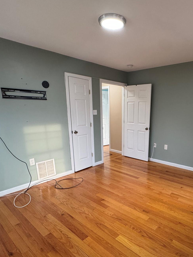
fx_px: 164
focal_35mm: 22
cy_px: 149
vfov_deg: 75.8
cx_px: 130
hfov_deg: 59.5
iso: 250
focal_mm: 2.22
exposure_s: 1/120
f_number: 2.2
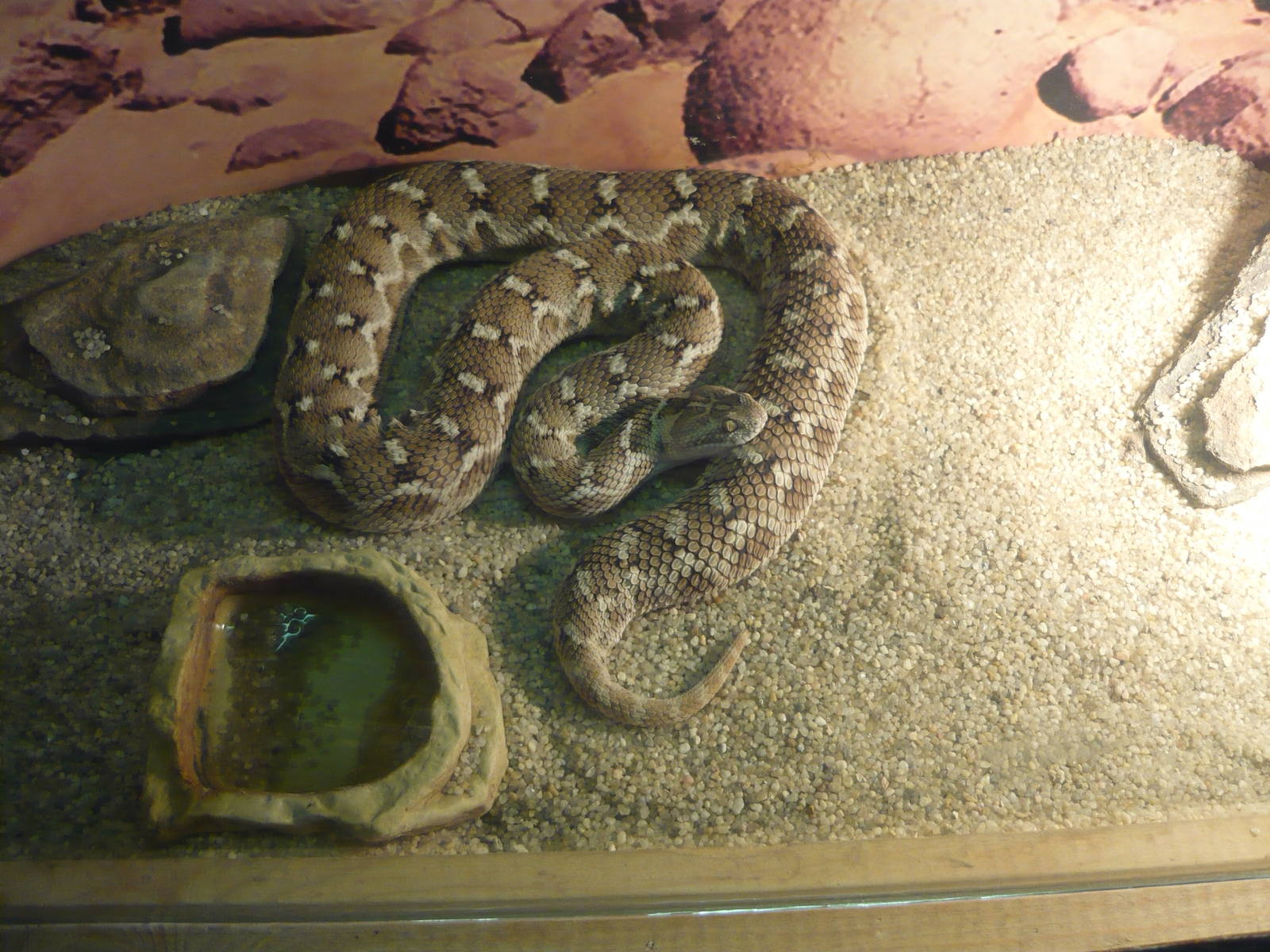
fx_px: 1211
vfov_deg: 42.9
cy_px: 476
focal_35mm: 33
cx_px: 635
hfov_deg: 55.4
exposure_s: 1/30
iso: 200
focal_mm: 5.5
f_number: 2.8
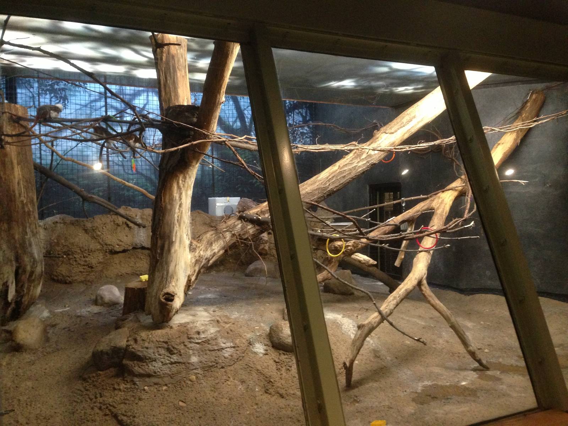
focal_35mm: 33
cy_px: 213
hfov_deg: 55.4
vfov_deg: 42.9
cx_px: 284
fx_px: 541
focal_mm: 4.13
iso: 320
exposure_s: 1/20
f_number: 2.4
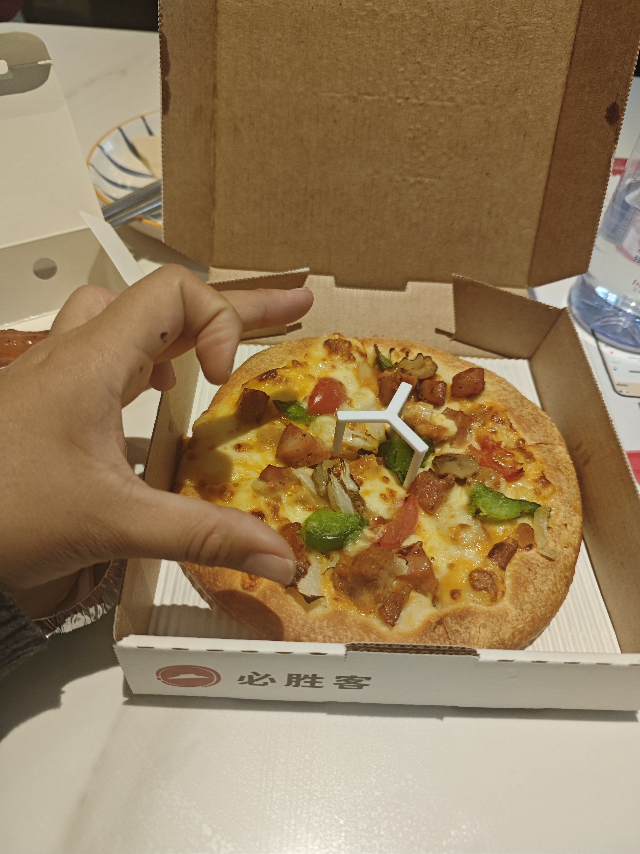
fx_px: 592
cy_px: 427
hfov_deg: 56.8
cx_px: 320
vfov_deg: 71.6
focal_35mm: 24
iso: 100
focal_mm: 5.84
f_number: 1.6
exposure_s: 1/100
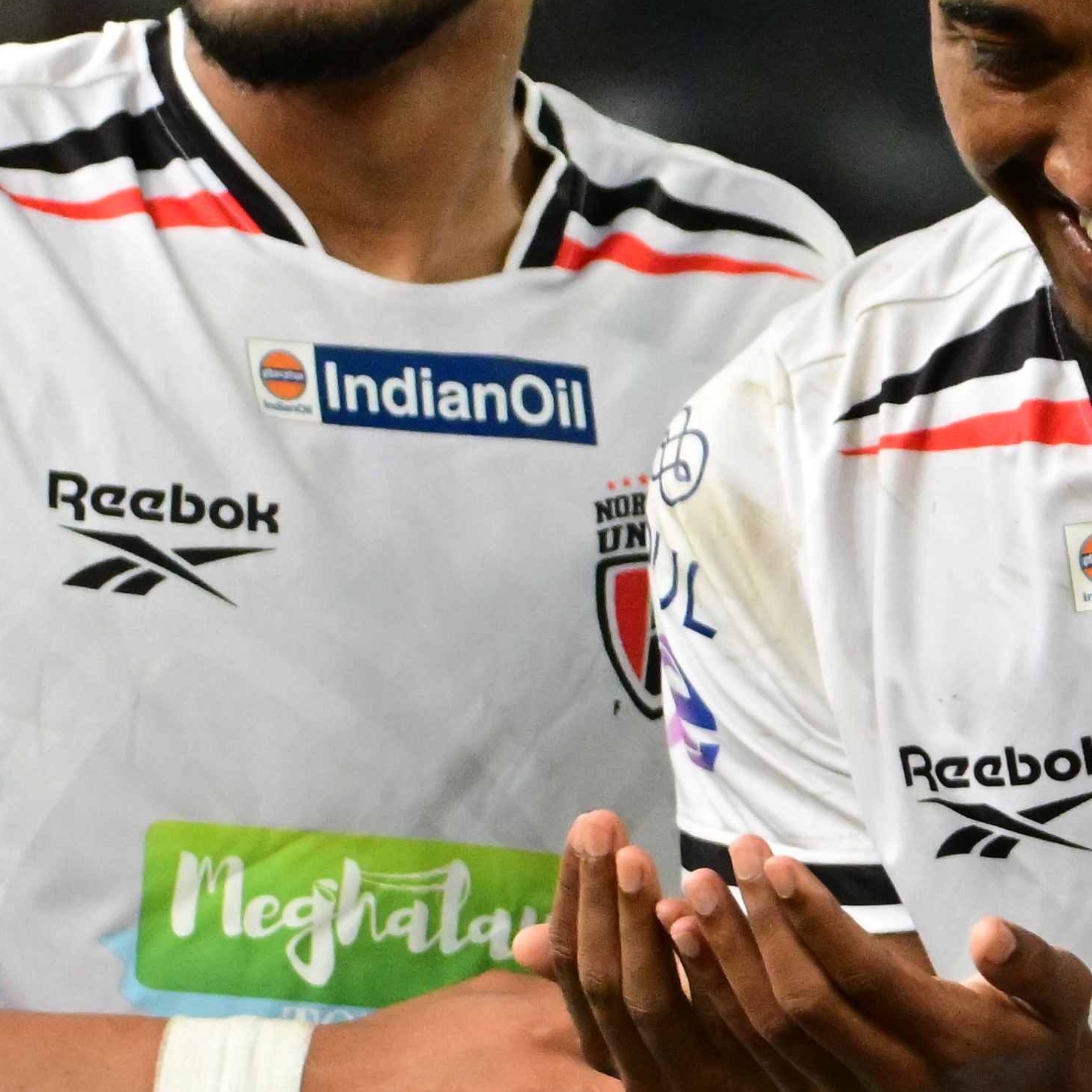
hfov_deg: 2.0
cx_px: 1500
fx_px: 30658
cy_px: 360
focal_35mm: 859
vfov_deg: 2.0
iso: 5000
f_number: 5.6
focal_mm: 180
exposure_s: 1/1000
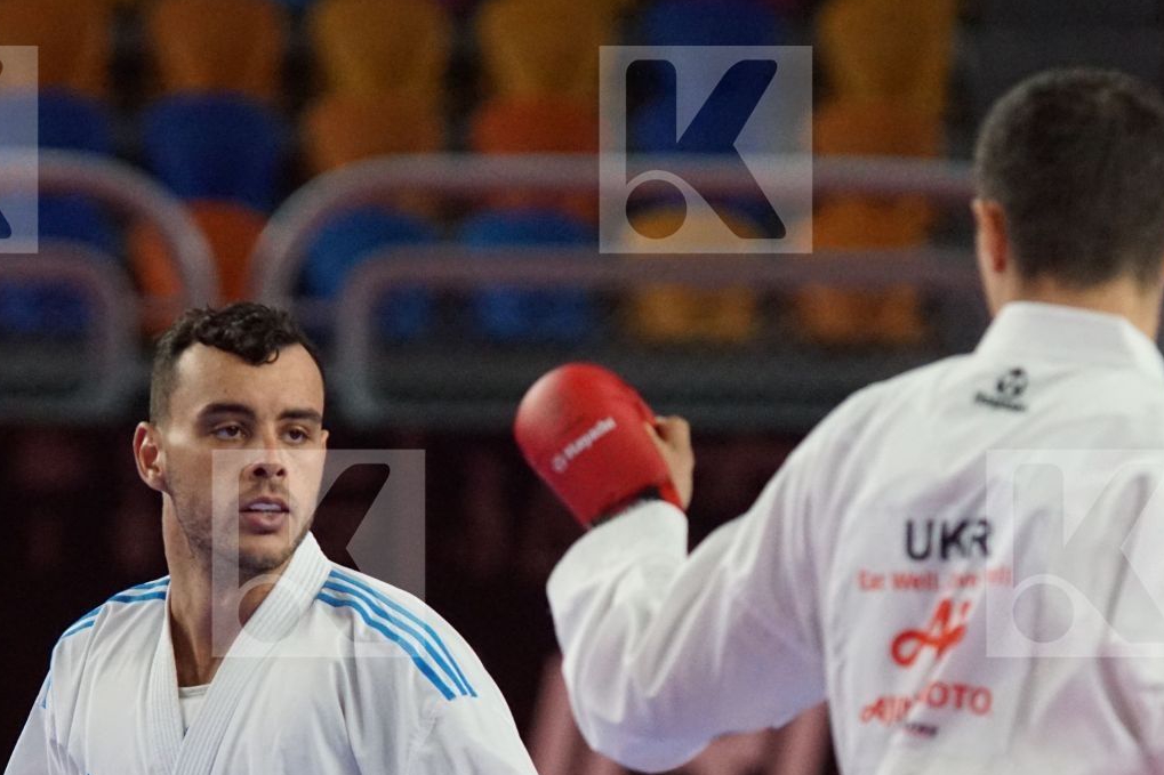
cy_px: 554
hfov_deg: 4.3
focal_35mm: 477
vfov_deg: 2.9
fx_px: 15419
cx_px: 706
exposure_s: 1/2000
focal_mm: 180
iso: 3200
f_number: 2.8
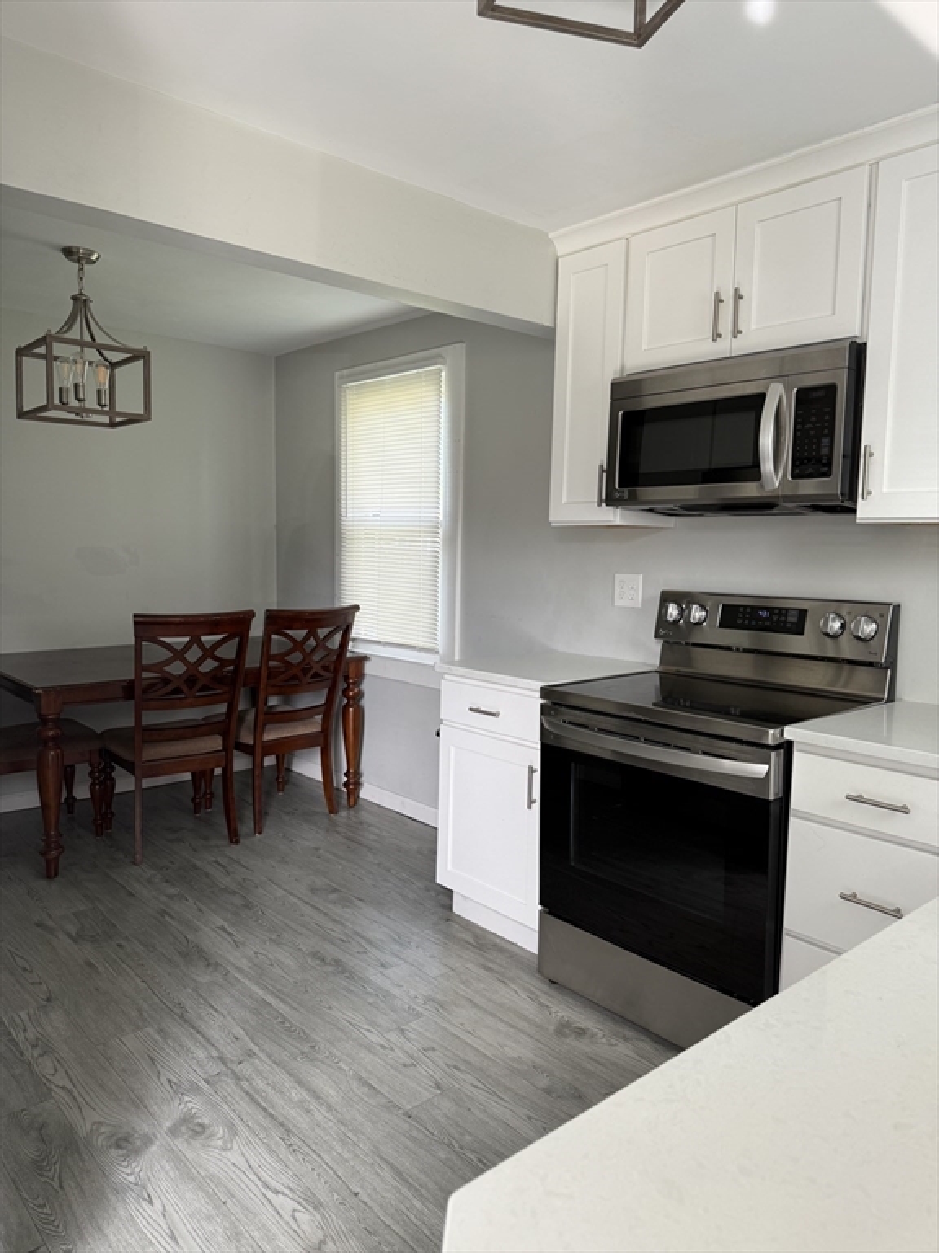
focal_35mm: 24
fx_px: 868
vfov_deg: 71.6
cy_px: 626
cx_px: 470
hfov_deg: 56.8
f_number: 1.78
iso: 125
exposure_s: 1/121
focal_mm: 6.76
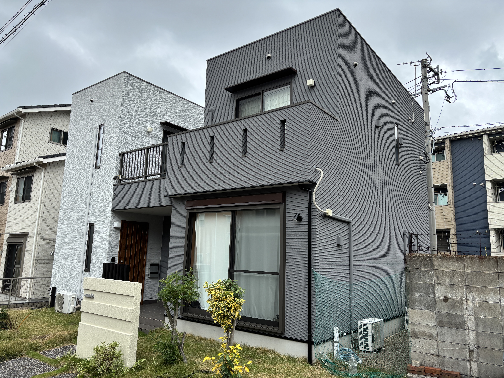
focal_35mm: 26
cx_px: 252
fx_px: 379
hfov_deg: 67.3
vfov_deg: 53.1
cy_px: 189
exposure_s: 1/988
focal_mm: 5.96
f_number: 1.6
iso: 50
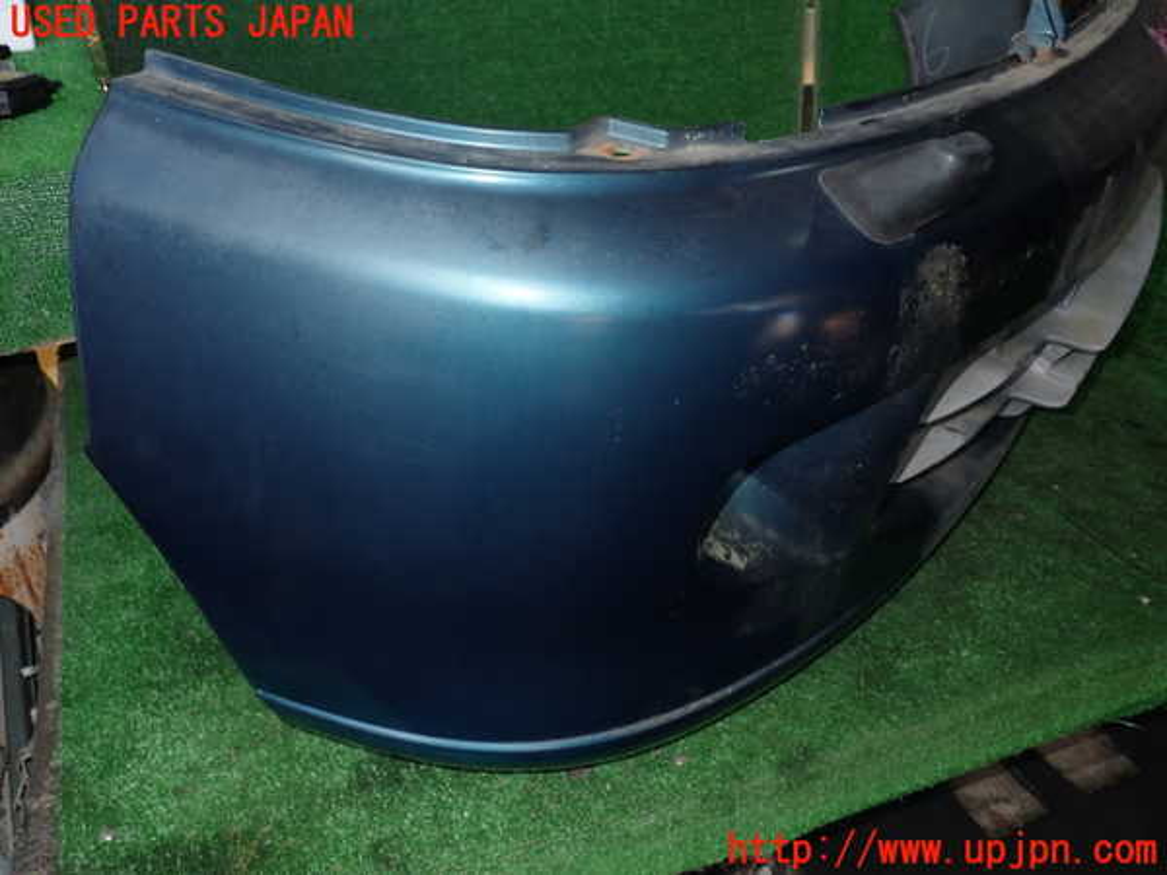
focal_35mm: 30
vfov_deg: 46.8
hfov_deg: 60.0
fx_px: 1011
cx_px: 584
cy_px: 438
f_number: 6.3
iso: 200
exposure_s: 1/30
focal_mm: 5.4
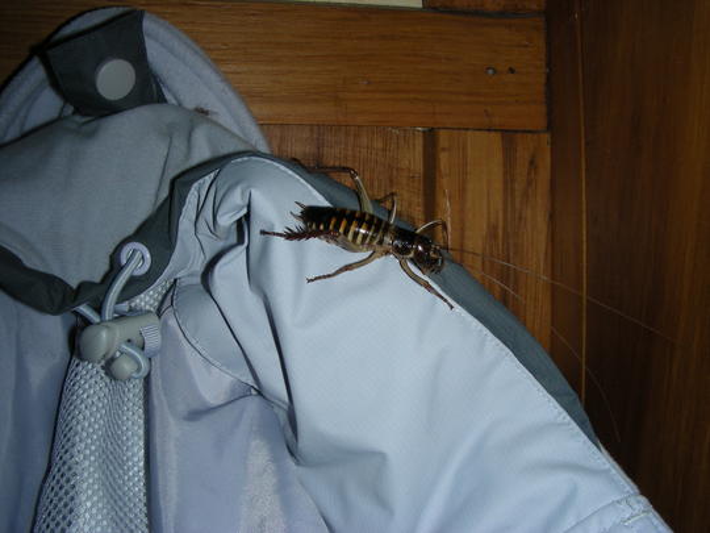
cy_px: 266
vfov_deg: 37.7
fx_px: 779
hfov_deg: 49.0
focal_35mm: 38
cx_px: 355
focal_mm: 6.3
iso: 50
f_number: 13.6
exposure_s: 1/60
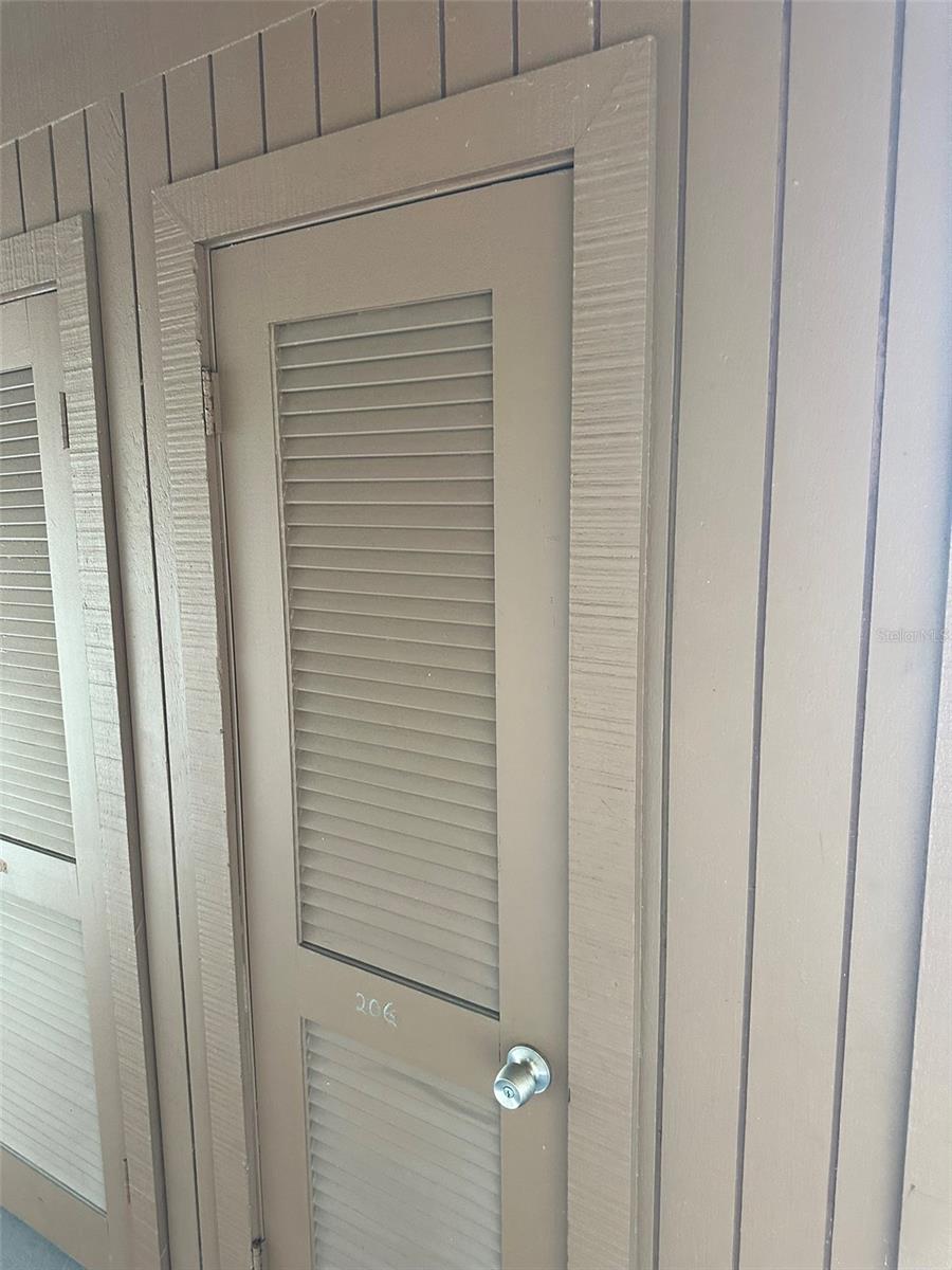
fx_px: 880
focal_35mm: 24
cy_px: 635
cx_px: 476
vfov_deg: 71.6
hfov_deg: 56.8
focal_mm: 6.86
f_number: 1.78
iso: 250
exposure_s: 1/96
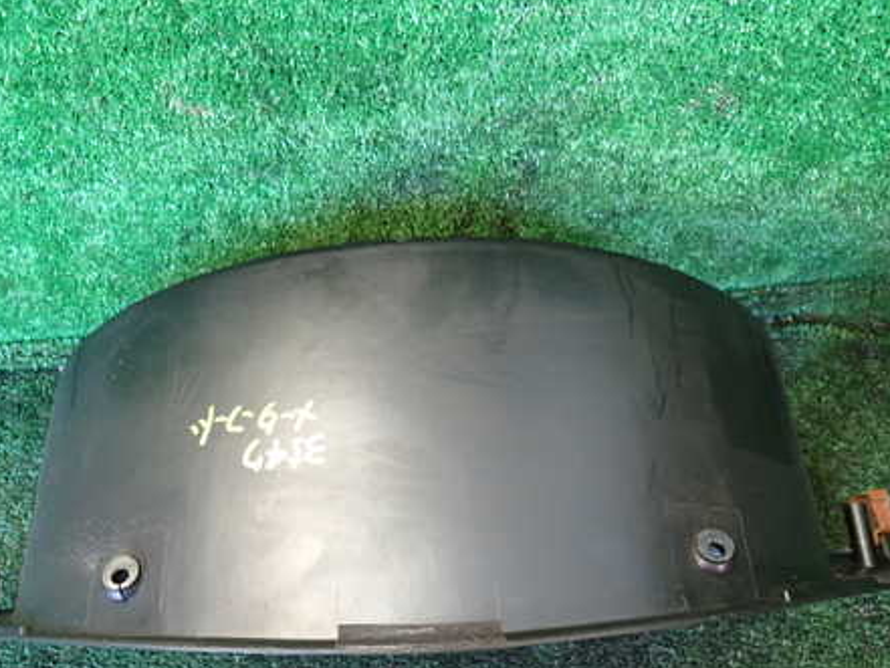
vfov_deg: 41.7
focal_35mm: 34
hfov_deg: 53.9
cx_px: 402
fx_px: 874
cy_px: 389
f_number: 2
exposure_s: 1/30
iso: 250
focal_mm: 4.5
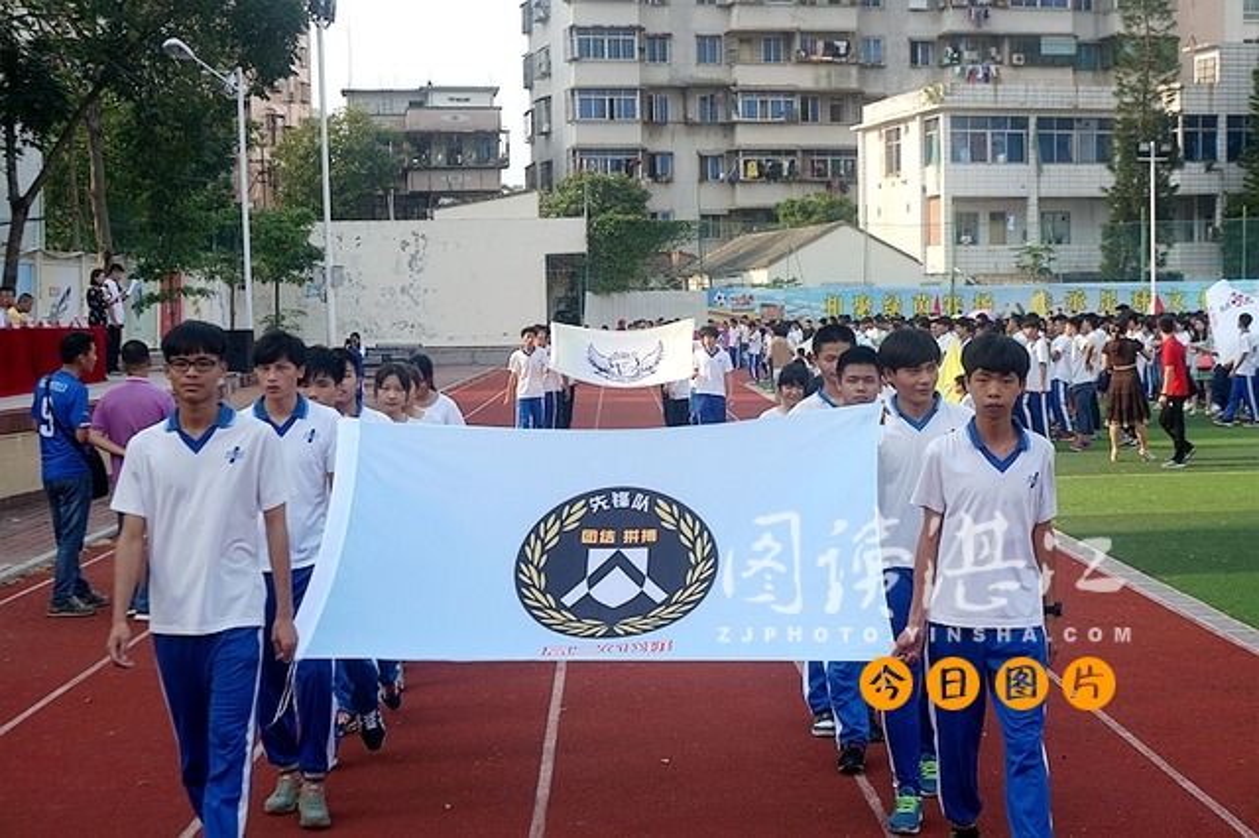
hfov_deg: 36.0
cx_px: 630
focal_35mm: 56
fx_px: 1940
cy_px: 419
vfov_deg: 24.4
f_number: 9
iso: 100
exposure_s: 1/160
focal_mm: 37
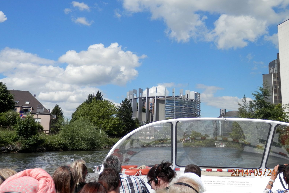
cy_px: 85
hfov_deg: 54.4
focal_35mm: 35
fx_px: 281
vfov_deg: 37.8
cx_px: 146
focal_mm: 6
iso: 80
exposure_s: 1/160
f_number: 9.7
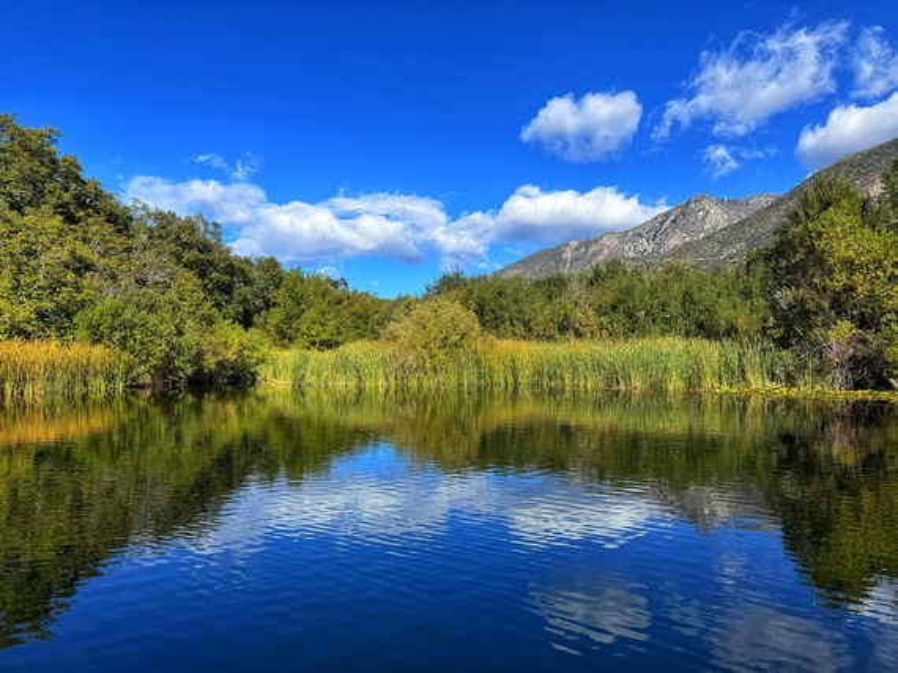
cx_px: 449
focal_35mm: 24
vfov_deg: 56.8
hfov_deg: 71.6
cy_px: 336
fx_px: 622
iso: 80
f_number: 1.78
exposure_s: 1/3802
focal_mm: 6.76
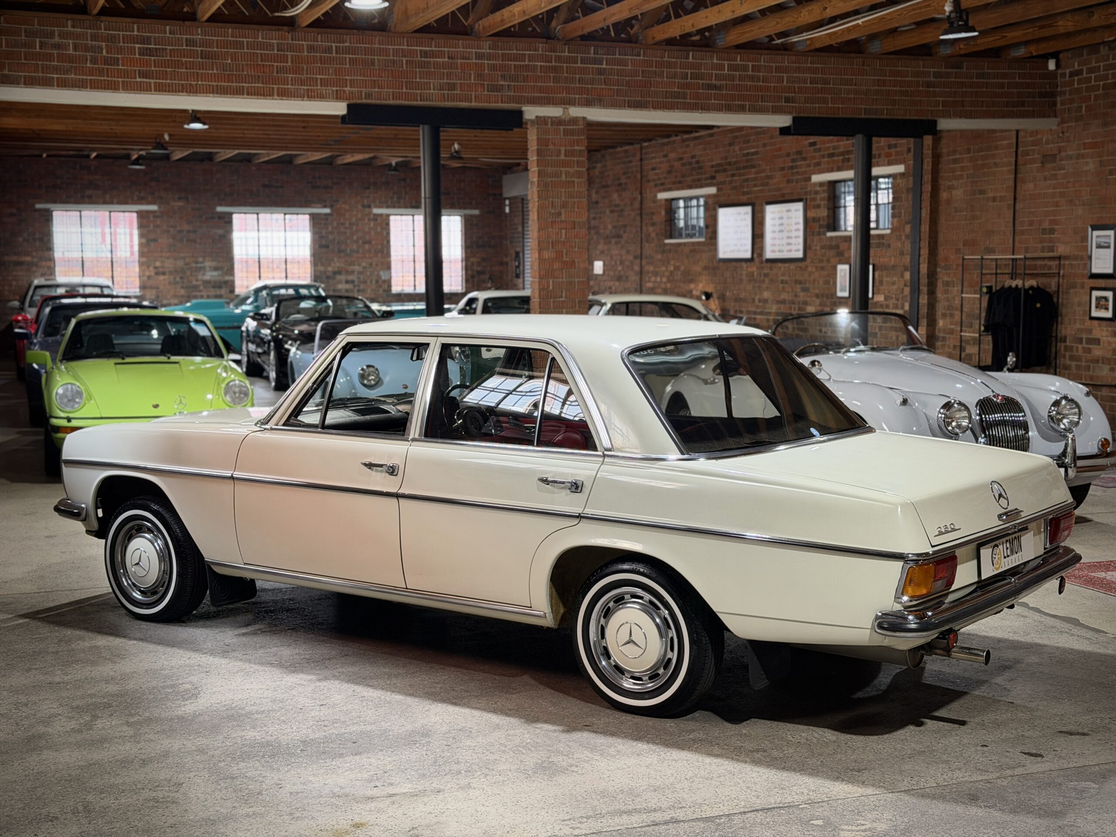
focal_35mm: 48
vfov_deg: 30.3
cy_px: 418
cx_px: 558
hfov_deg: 39.7
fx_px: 1547
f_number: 1.78
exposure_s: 1/50
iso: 125
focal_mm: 6.76
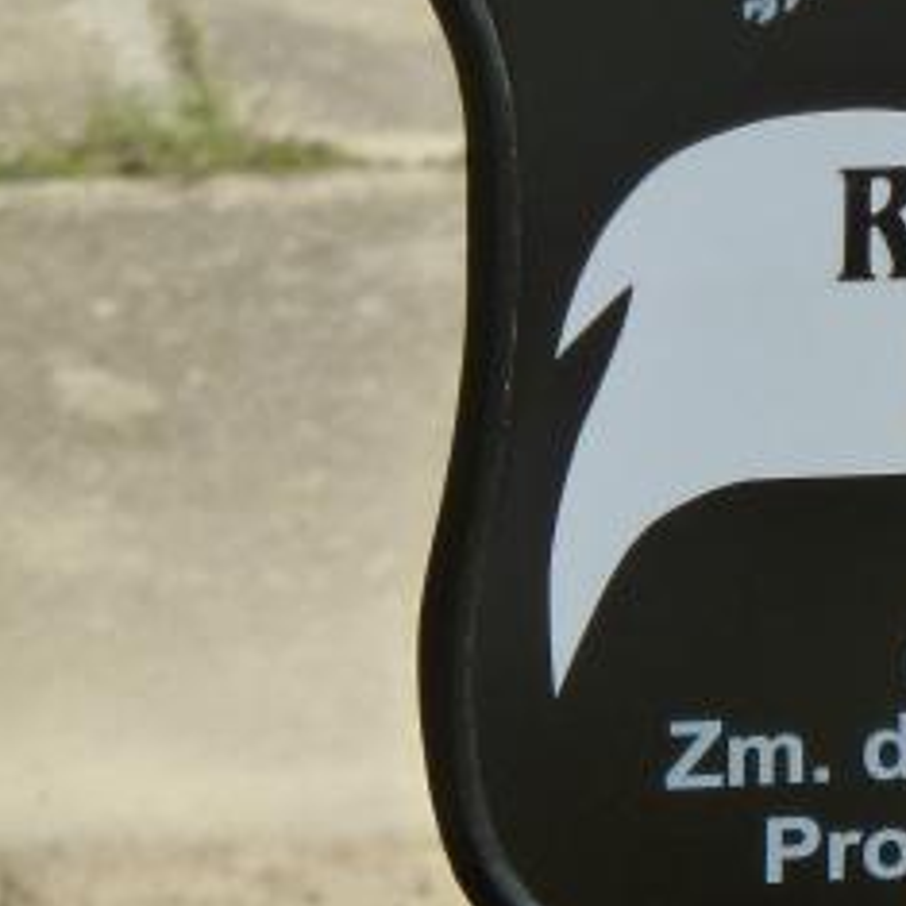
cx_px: 1072
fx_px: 14954
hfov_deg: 3.5
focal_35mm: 505
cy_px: 266
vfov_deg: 3.5
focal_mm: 34.4
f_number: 4.6
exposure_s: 1/400
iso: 125
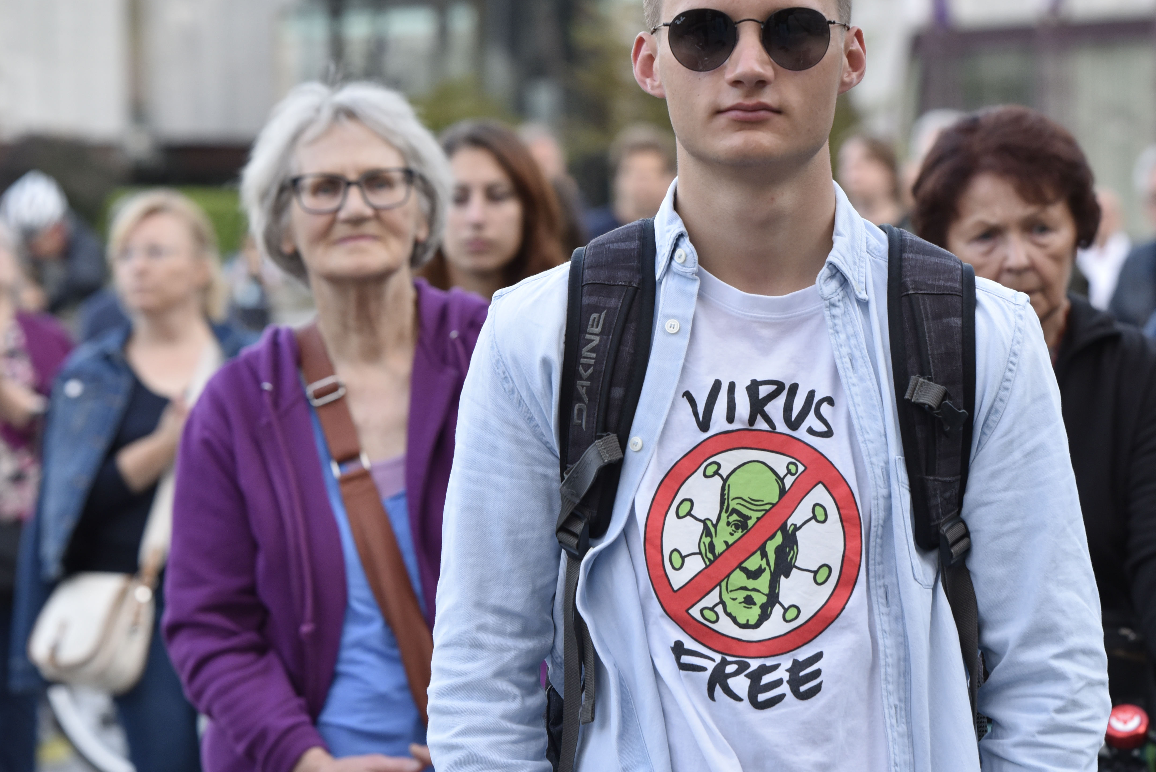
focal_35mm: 167
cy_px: 327
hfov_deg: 12.3
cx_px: 739
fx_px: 5364
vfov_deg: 8.2
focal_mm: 120
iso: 1000
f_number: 5
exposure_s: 1/125
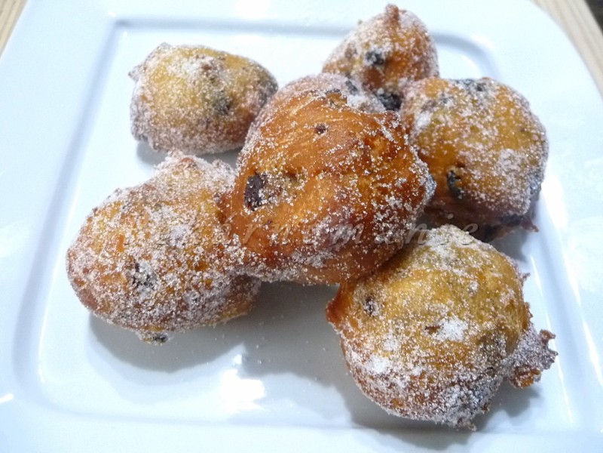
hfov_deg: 61.7
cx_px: 302
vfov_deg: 48.2
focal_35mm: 29
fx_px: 505
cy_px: 226
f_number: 3.3
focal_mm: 4.7
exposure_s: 1/10
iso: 400
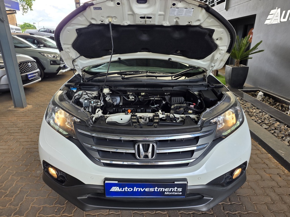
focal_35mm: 23
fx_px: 193
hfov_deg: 73.9
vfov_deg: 58.9
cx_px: 145
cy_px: 108
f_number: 1.7
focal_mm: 6.25
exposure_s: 1/69.3
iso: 16
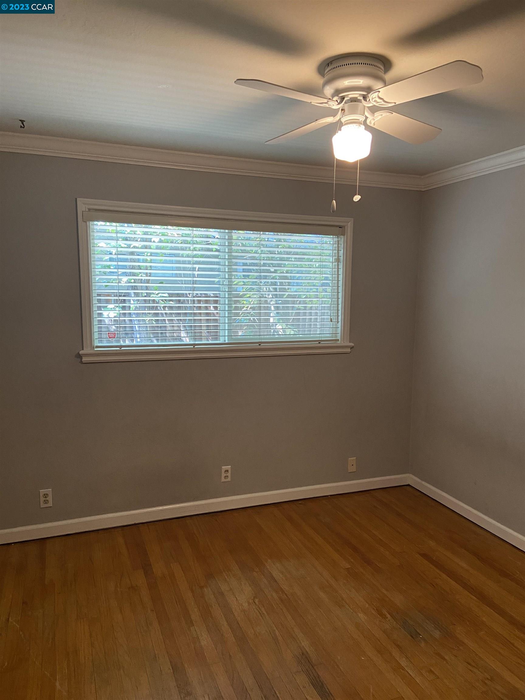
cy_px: 350
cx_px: 262
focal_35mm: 26
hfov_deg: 53.1
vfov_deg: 67.3
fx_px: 526
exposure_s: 1/60
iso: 250
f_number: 1.8
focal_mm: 4.25
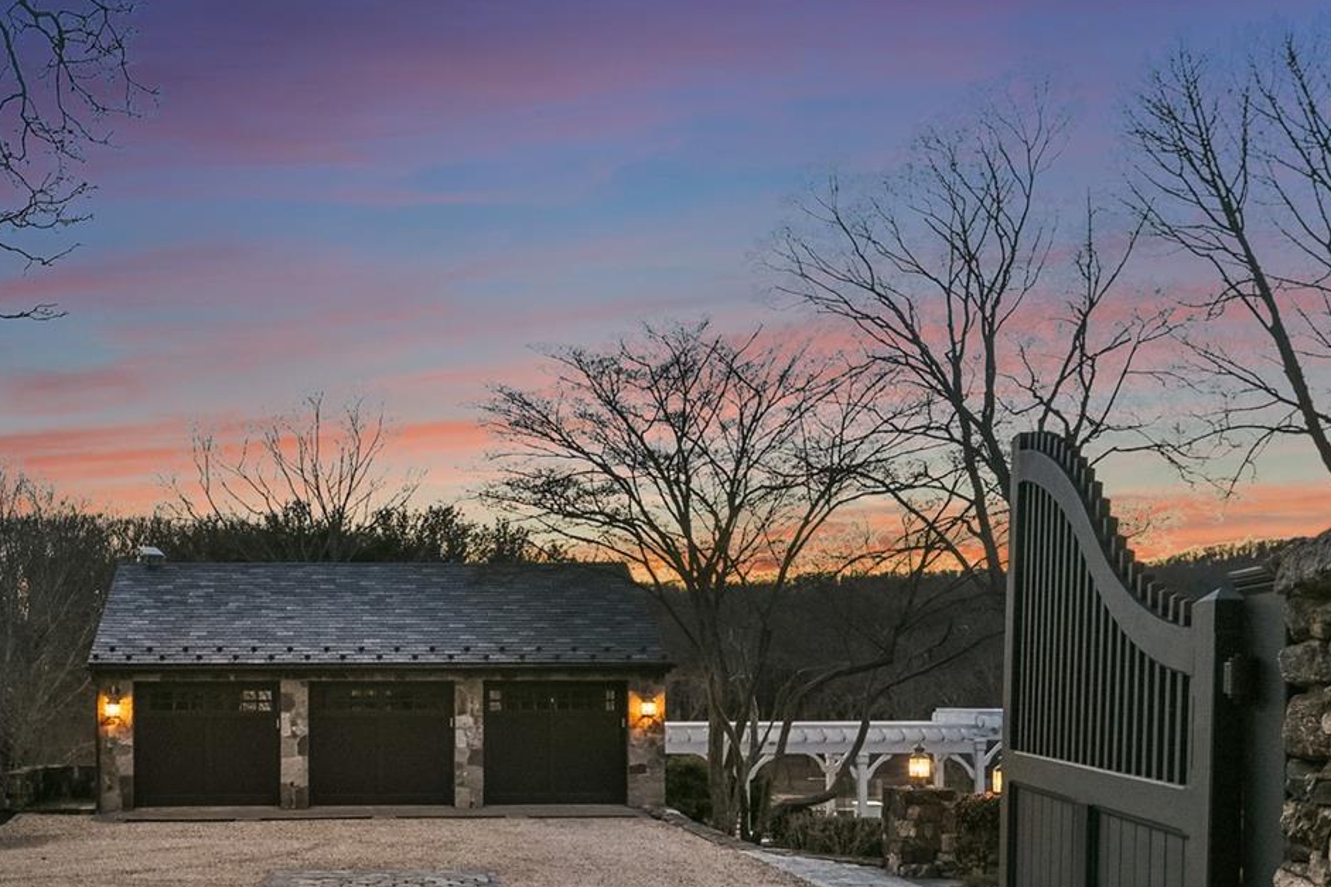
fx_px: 1368
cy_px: 697
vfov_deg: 34.9
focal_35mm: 37
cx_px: 375
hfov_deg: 50.3
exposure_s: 1/60
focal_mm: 17
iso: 320
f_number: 8
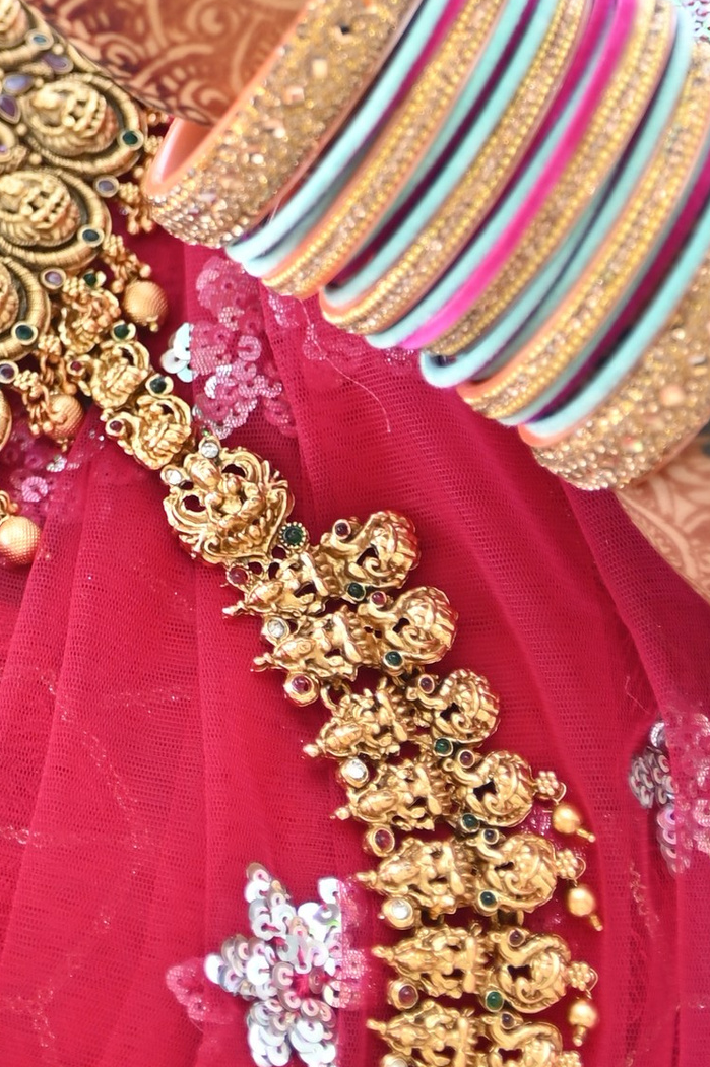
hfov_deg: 7.3
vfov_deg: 11.1
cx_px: -572
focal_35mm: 183
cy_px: 15
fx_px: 5422
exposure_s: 1/200
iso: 160
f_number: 2.8
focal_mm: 50
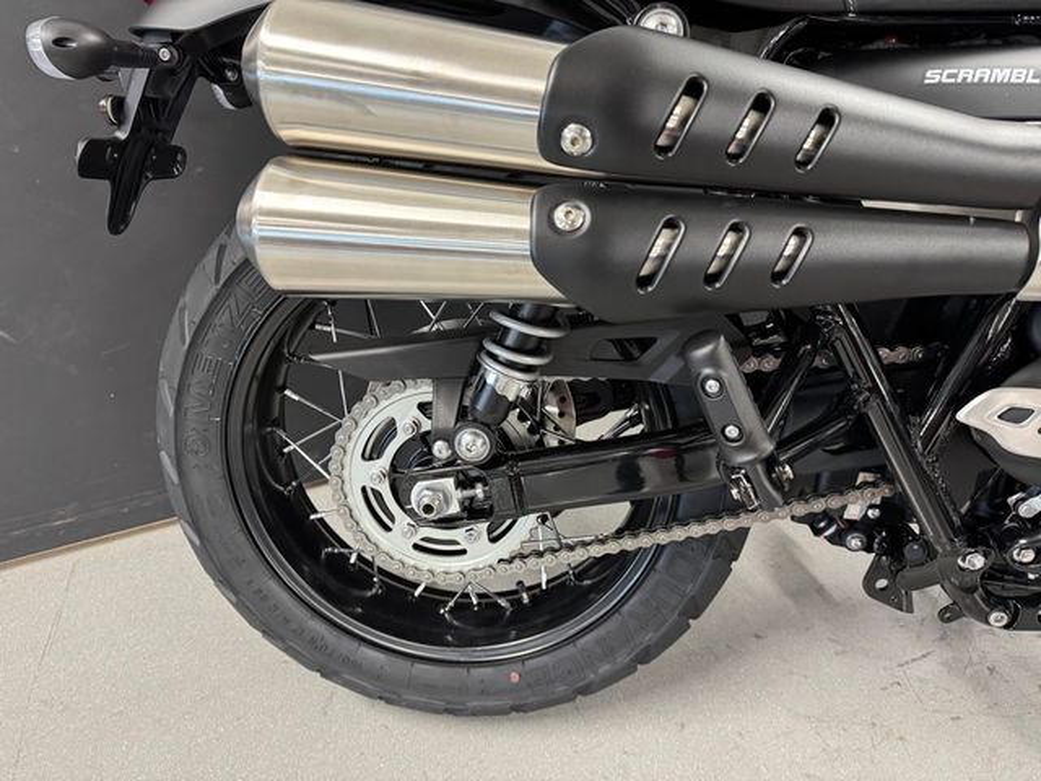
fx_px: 722
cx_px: 520
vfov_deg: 56.8
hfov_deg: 71.6
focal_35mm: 24
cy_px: 390
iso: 400
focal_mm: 6.76
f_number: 1.78
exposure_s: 1/60
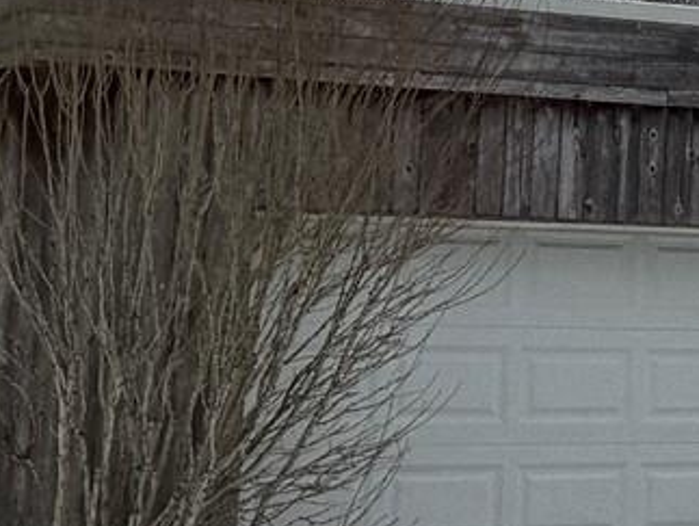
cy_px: 39
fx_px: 3073
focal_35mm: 152
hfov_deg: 11.4
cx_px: 1506
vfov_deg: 9.7
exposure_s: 1/1689
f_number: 1.78
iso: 80
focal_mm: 6.76
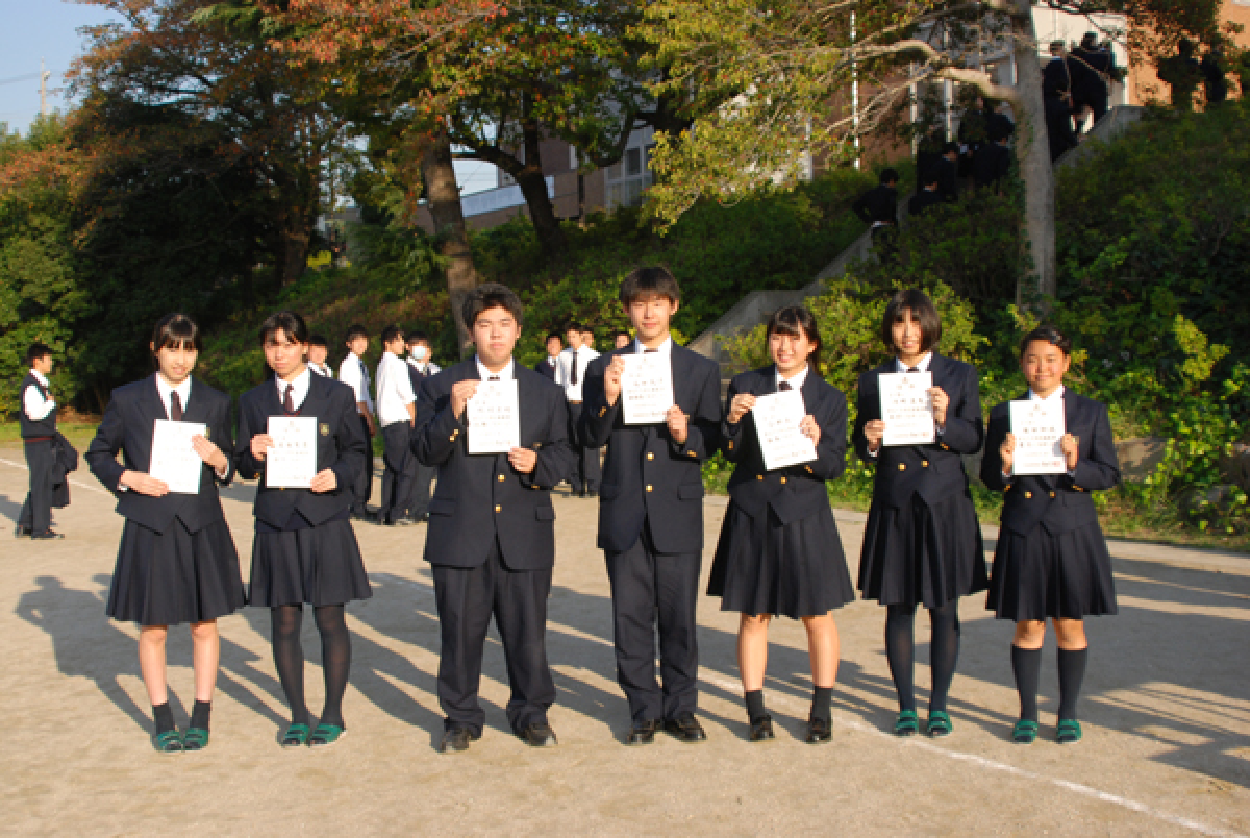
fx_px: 1460
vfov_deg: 32.0
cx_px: 625
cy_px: 419
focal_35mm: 42
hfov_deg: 46.3
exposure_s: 1/1250
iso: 400
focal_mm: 28
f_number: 5
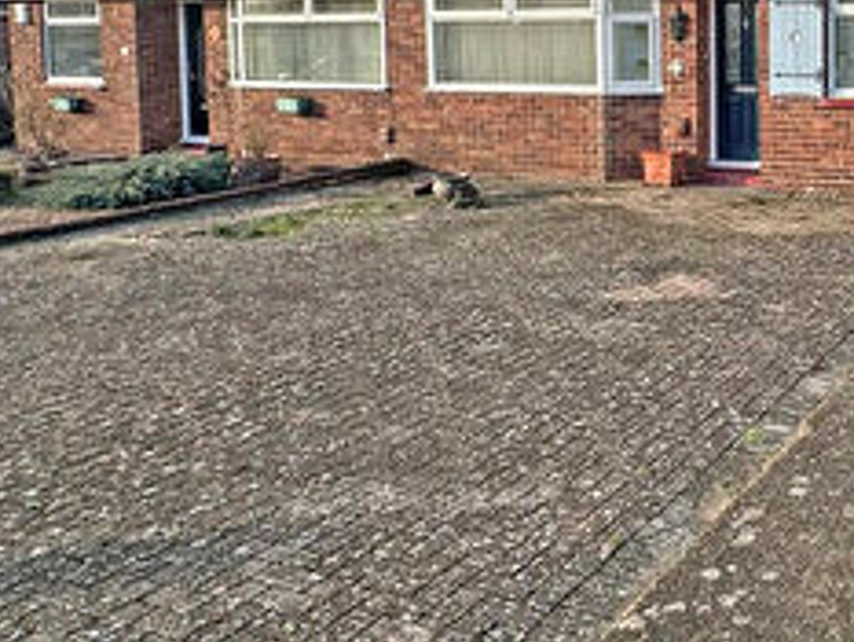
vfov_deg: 33.2
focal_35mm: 42
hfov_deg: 41.2
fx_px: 1037
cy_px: 108
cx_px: 770
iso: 40
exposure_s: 1/707
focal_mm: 2.22
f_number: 2.2
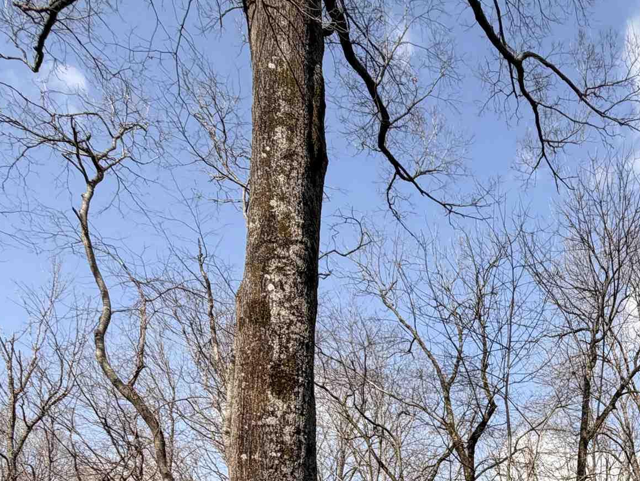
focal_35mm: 37
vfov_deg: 31.1
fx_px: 684
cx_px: 569
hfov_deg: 45.7
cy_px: 607
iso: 32
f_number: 2.2
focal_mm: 2.22
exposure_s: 1/770
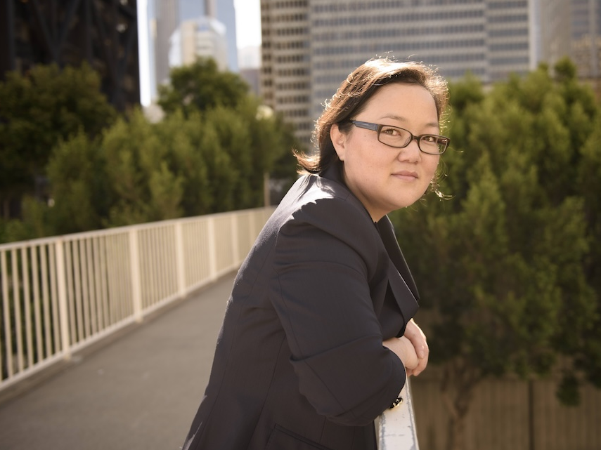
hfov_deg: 51.3
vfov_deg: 39.6
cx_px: 330
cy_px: 222
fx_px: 625
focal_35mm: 36
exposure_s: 1/400
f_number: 2.8
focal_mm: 32
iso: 160
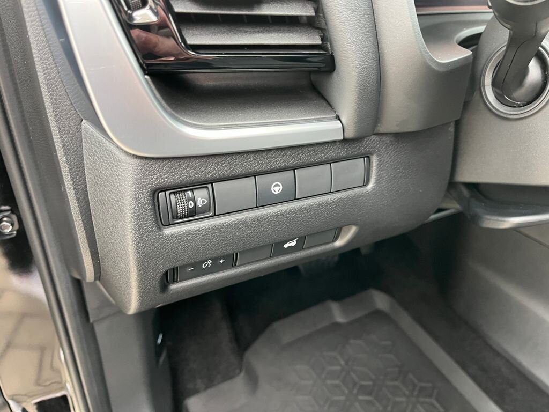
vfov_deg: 53.1
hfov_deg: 67.3
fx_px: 412
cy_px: 206
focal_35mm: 26
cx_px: 274
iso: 200
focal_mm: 5.1
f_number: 1.6
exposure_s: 1/60
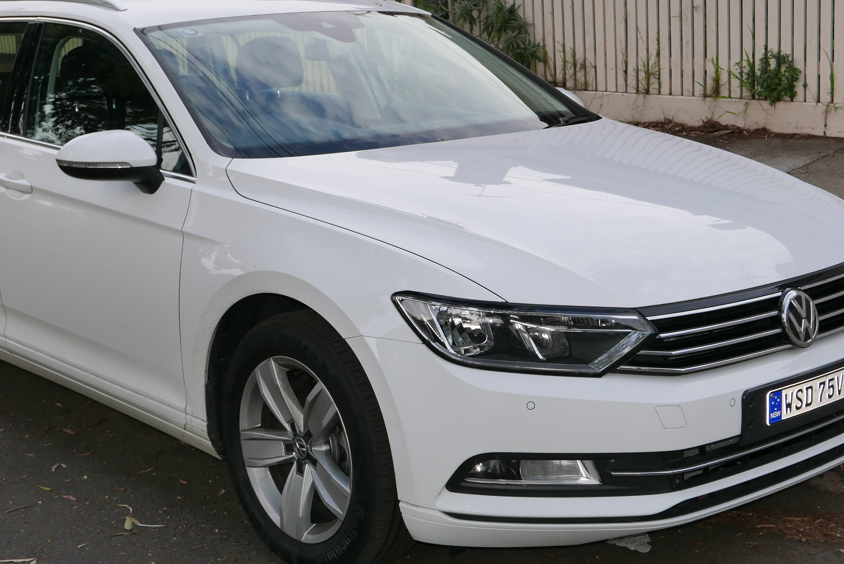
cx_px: 371
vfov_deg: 22.0
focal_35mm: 62
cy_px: 281
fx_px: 1455
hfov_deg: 32.3
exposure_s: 1/200
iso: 200
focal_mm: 19.9
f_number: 5.6
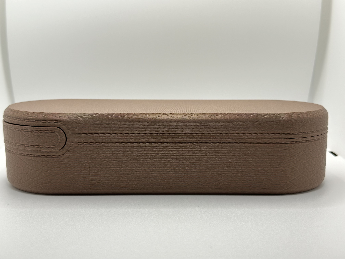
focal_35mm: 48
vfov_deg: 30.3
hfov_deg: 39.7
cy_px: 130
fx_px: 478
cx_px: 172
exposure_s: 1/307
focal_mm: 6.86
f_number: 1.78
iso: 80
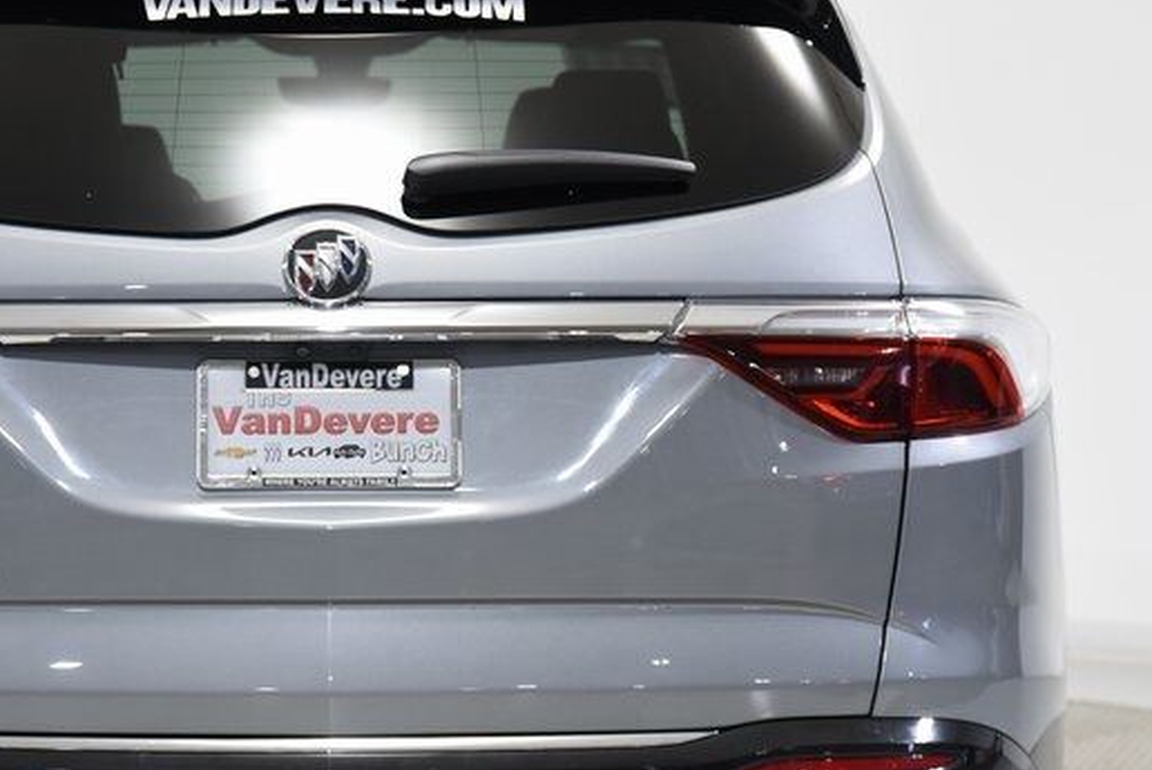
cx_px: 315
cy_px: 431
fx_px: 4195
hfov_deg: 15.6
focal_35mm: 131
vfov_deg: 10.5
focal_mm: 66
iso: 1600
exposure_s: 1/80
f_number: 4
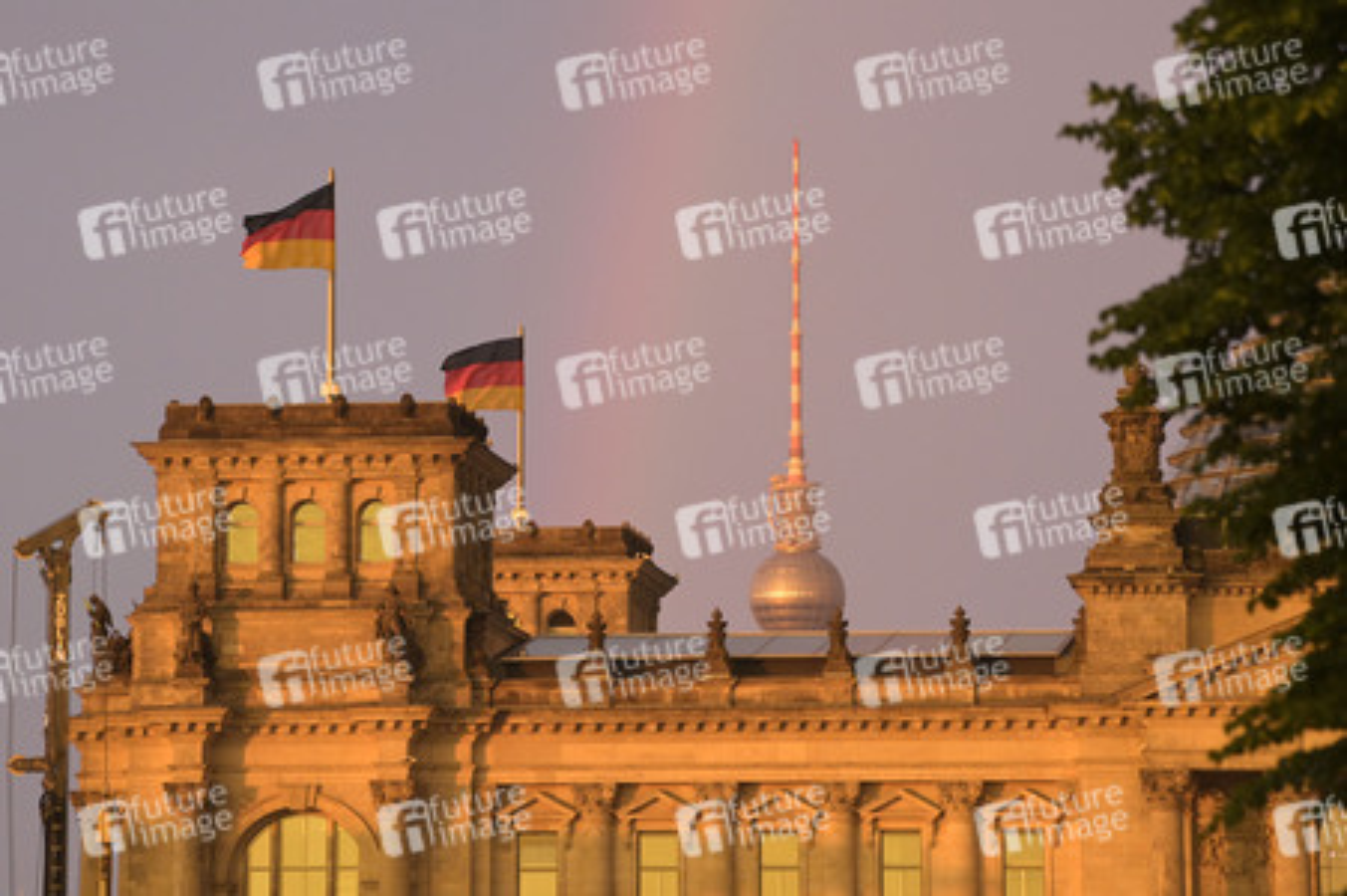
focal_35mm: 210
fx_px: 7852
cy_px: 448
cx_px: 674
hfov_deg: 9.8
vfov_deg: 6.5
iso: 4000
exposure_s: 1/800
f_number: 5.6
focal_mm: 210
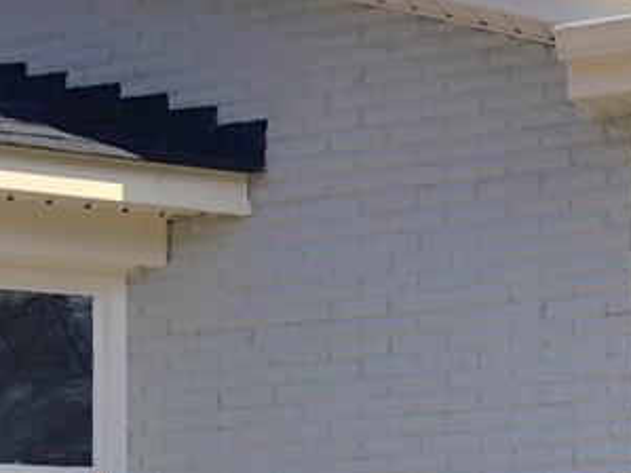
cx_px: 471
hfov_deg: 20.3
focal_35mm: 96
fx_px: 1749
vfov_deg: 14.6
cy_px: 640
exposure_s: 1/952
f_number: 1.8
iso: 20
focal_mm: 3.99
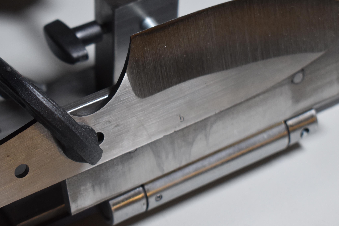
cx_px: 118
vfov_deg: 12.2
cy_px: 81
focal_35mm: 112
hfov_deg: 18.2
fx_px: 1055
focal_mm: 42
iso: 500
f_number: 5
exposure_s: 1/60
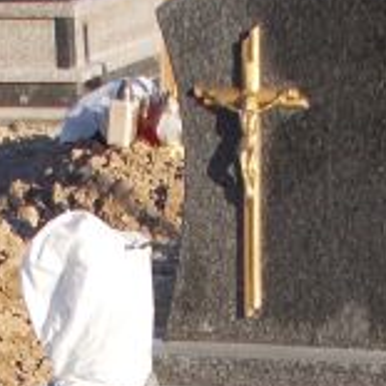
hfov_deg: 11.5
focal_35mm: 152
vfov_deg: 10.6
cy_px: 757
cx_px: 92
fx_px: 1918
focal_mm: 4.6
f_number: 8
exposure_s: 1/80
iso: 80
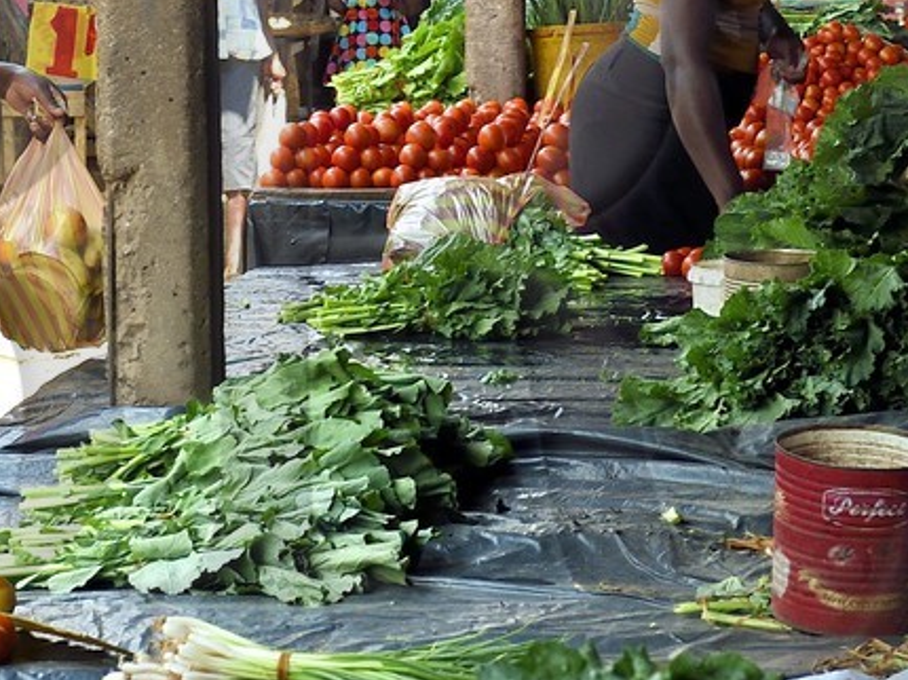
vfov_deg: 10.9
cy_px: 260
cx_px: 167
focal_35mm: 136
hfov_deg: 14.4
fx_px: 3565
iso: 800
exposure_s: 1/160
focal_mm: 38
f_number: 8
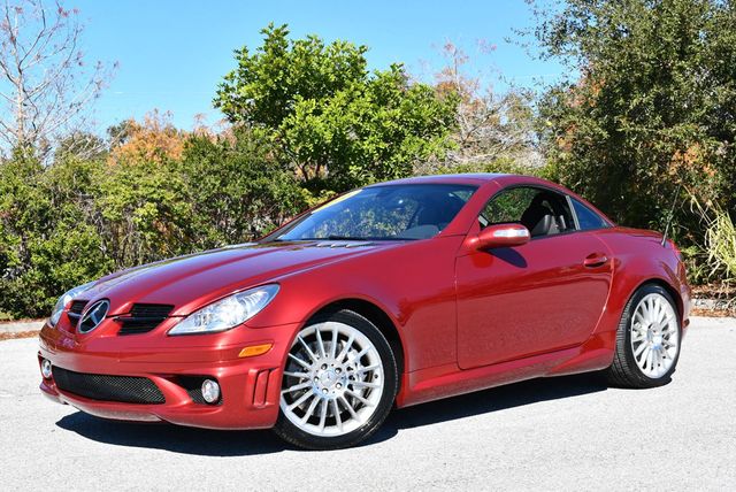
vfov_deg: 24.2
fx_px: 1146
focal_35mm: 56
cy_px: 246
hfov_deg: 35.6
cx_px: 368
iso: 125
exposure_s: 1/250
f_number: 8
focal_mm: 28
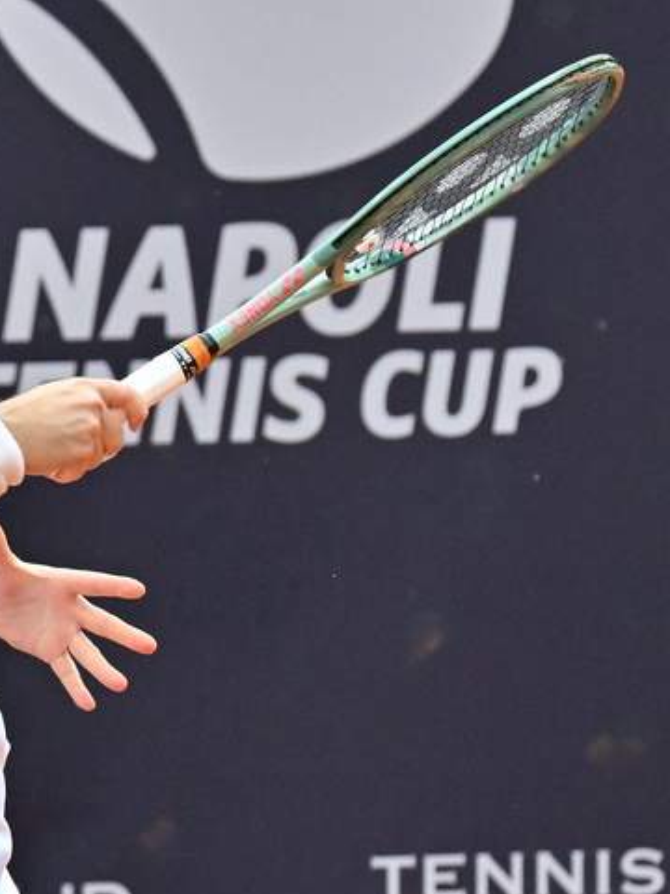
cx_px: 210
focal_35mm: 673
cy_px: 713
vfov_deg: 2.9
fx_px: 17368
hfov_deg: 2.2
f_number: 6.3
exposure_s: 1/1600
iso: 800
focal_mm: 280
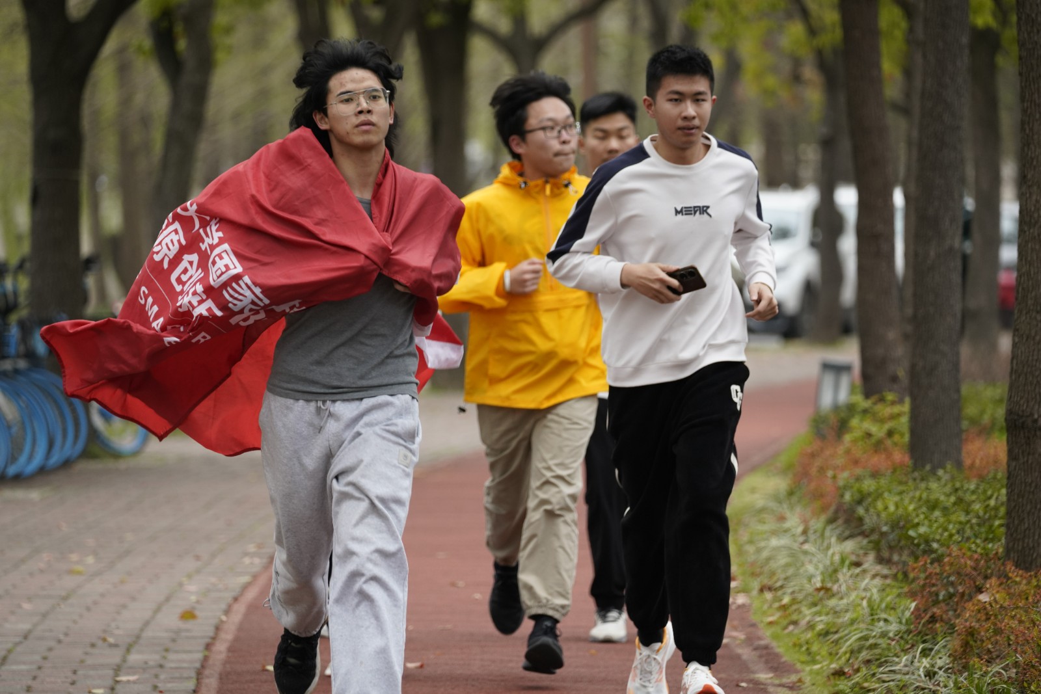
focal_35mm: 309
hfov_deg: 6.7
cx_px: 520
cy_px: 347
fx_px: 8933
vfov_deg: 4.5
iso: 800
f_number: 6.3
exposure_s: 1/400
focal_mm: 308.9
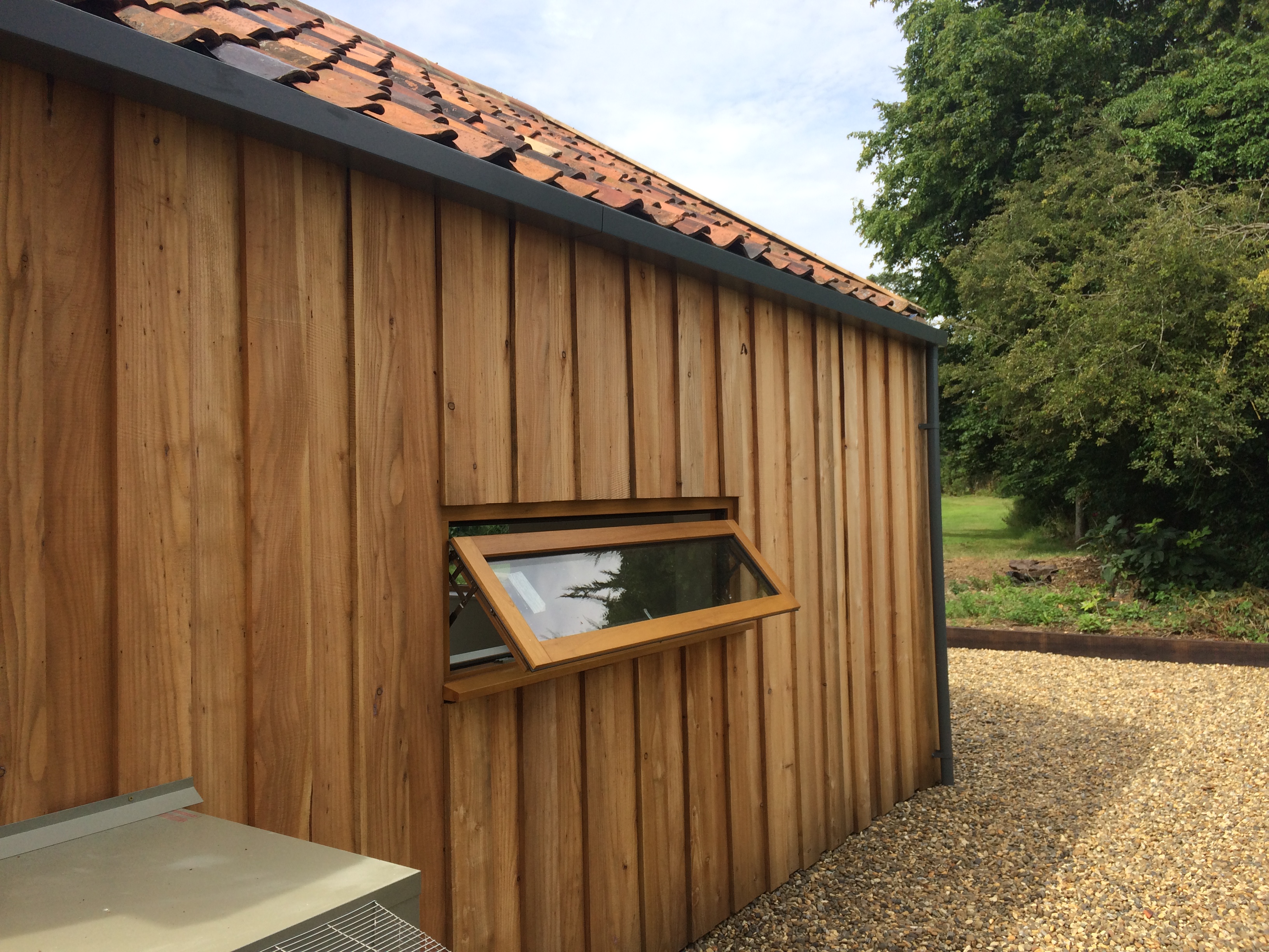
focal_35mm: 29
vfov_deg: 48.2
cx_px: 634
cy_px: 476
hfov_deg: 61.7
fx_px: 1063
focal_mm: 4.15
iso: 32
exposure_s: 1/1053
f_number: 2.2
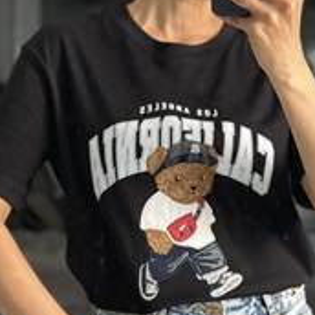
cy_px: 132
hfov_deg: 14.0
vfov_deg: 13.9
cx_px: 170
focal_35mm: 125
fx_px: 1287
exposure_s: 1/50
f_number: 1.78
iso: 100
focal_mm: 6.86
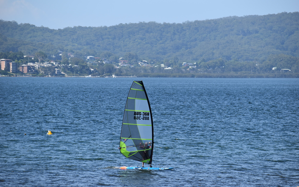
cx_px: 150
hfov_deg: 7.6
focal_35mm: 276
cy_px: 99
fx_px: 2249
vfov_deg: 4.8
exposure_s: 1/800
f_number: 7.1
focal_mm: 180
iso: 200
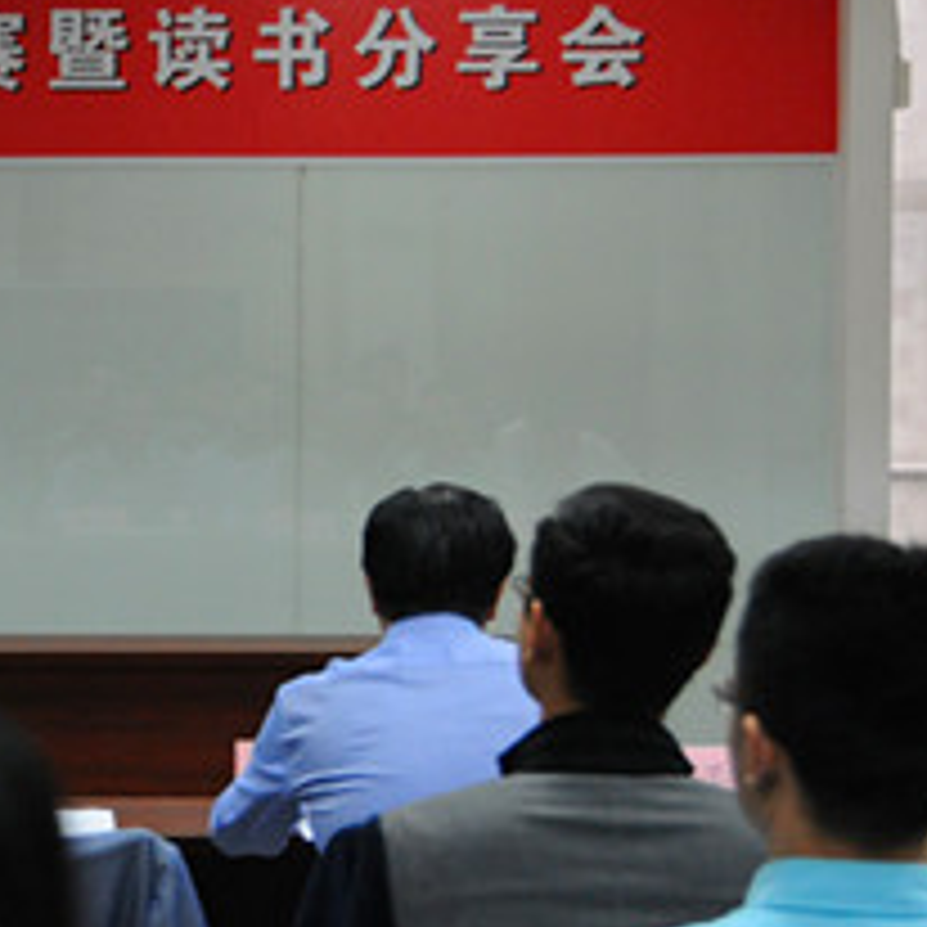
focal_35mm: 136
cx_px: -9
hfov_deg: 12.7
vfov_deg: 12.8
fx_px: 4120
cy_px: 385
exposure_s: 1/30
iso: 1400
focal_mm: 44
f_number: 4.5
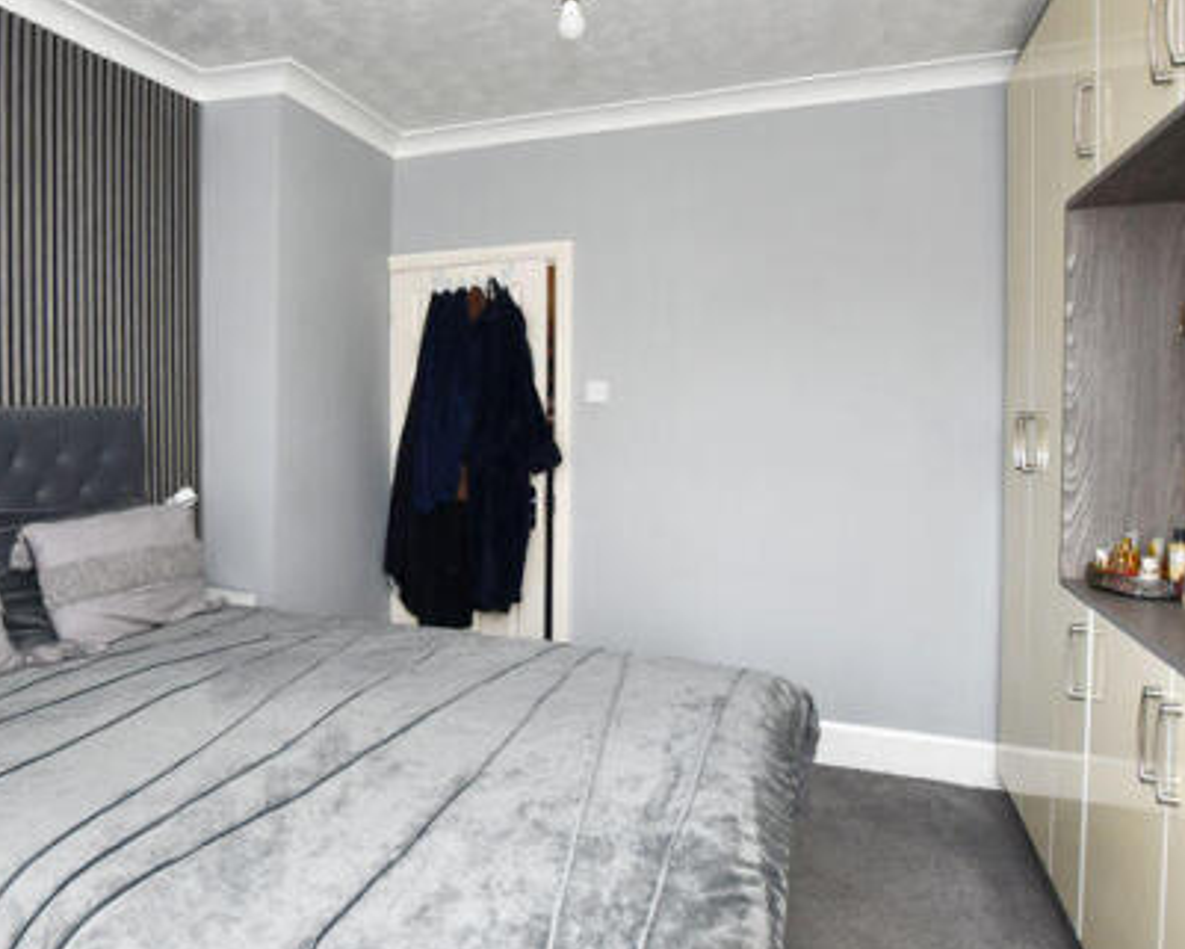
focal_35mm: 23
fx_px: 807
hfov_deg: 71.6
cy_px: 427
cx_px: 457
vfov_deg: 60.8
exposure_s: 1/60
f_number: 4
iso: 400
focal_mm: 10
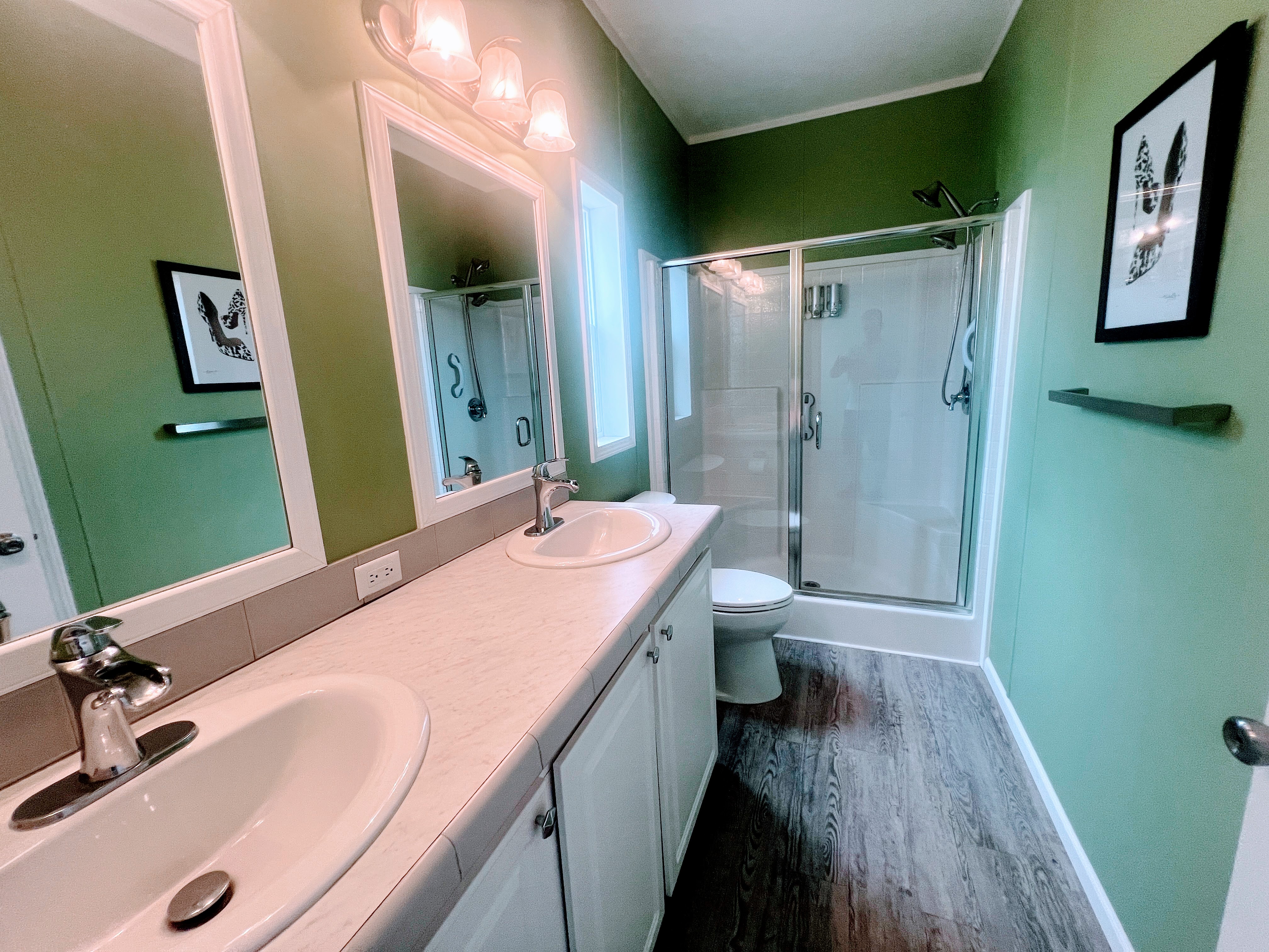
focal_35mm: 13
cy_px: 476
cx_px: 634
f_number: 1.8
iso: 100
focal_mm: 1.57
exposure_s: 1/120
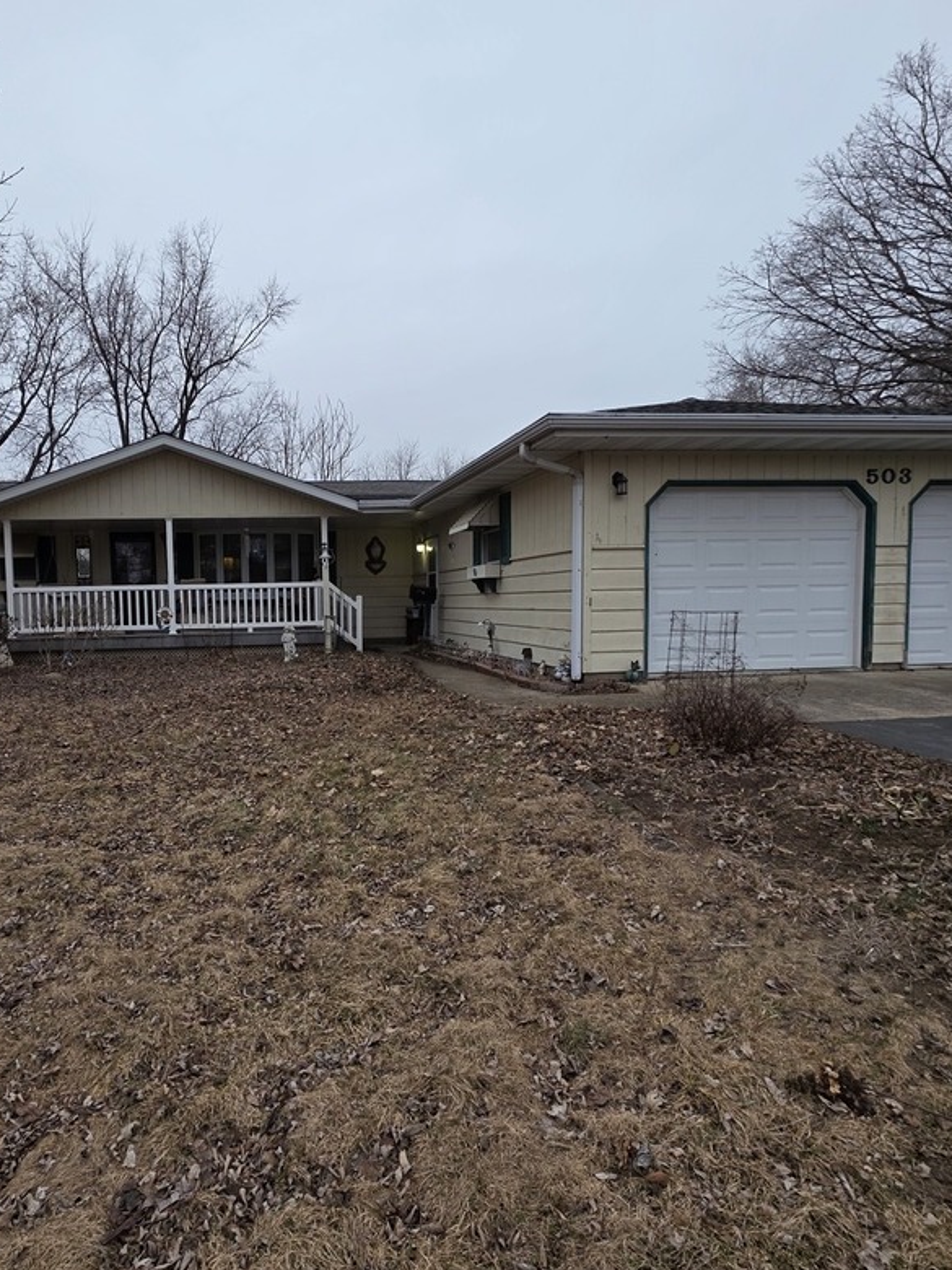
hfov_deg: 69.7
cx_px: 324
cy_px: 645
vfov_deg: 87.7
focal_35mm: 18
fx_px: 660
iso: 32
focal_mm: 2.2
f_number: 1.9
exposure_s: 1/120
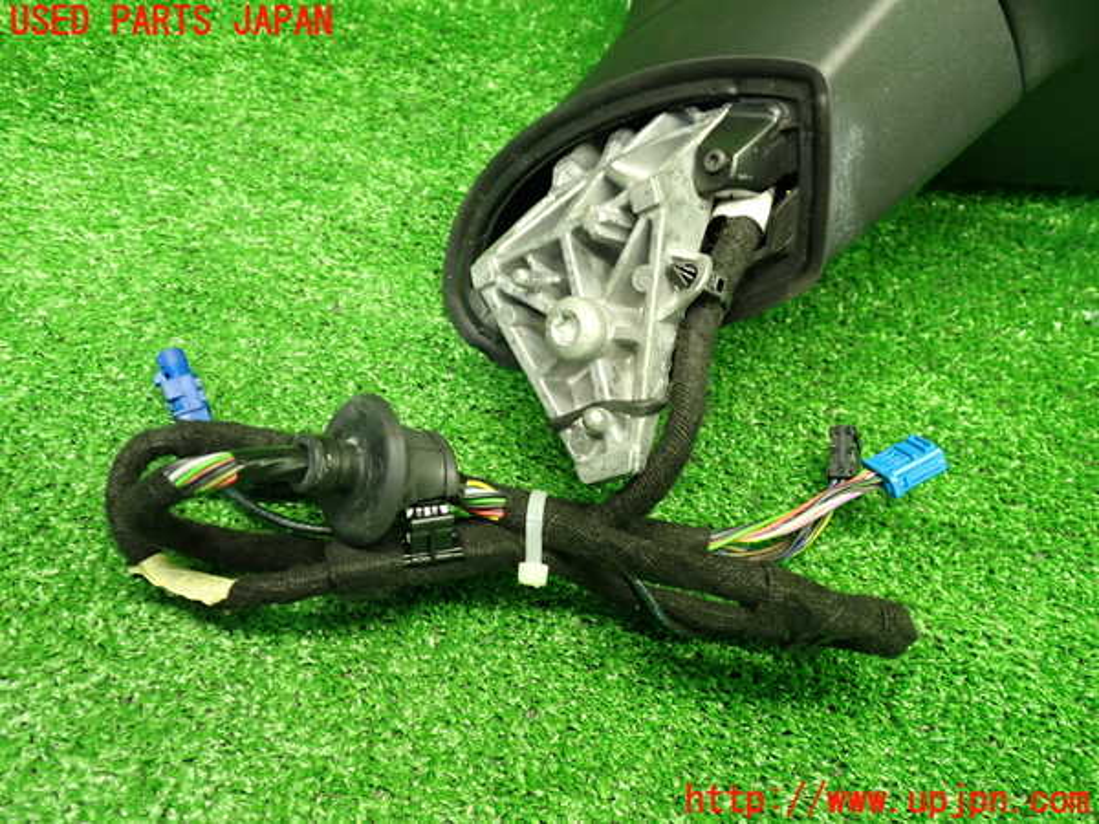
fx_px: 952
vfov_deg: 46.8
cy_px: 412
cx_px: 550
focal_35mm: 30
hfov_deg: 60.0
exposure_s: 1/30
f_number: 2.3
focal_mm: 5.4
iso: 400
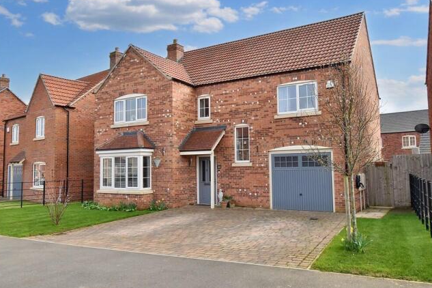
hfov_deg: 62.8
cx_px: 214
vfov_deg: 44.2
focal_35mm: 30
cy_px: 141
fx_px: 354
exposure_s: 1/500
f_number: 11
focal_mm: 19
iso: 800
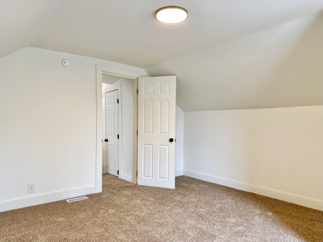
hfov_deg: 71.6
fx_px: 224
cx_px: 162
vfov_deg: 56.8
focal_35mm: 24
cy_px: 121
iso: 125
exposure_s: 1/121
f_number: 1.78
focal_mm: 6.76
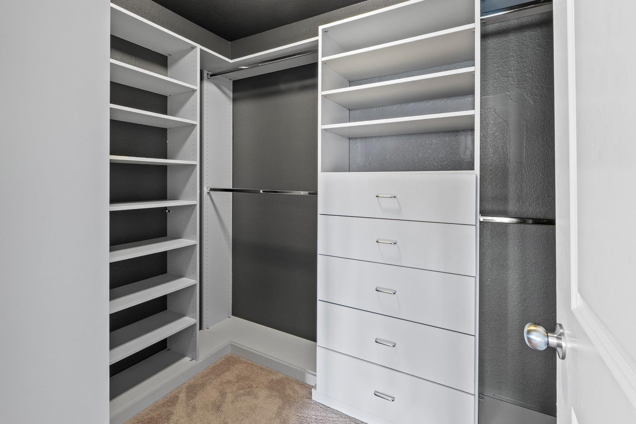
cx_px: 321
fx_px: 283
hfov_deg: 96.7
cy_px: 204
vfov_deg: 73.7
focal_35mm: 16
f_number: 11
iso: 250
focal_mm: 10
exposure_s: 13
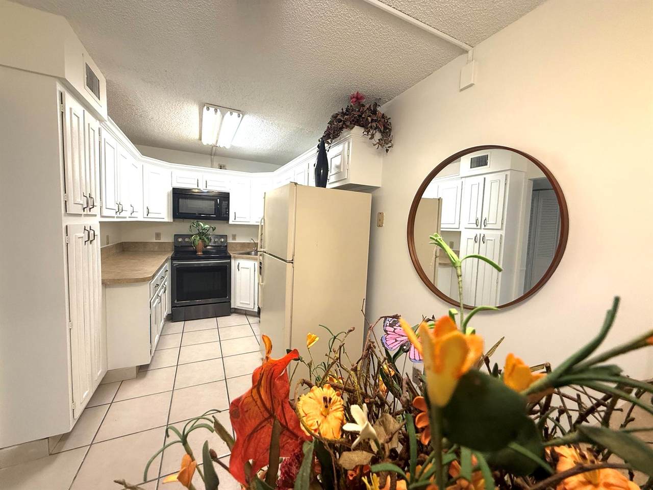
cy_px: 245
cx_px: 326
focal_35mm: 14
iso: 160
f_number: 2.2
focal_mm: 2.22
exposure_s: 1/120
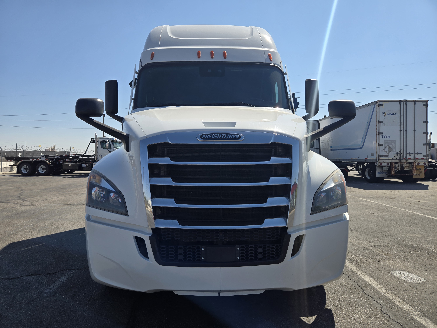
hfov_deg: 73.9
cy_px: 164
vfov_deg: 58.9
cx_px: 218
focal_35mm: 23
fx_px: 290
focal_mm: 5.4
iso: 25
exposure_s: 1/2016
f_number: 1.8
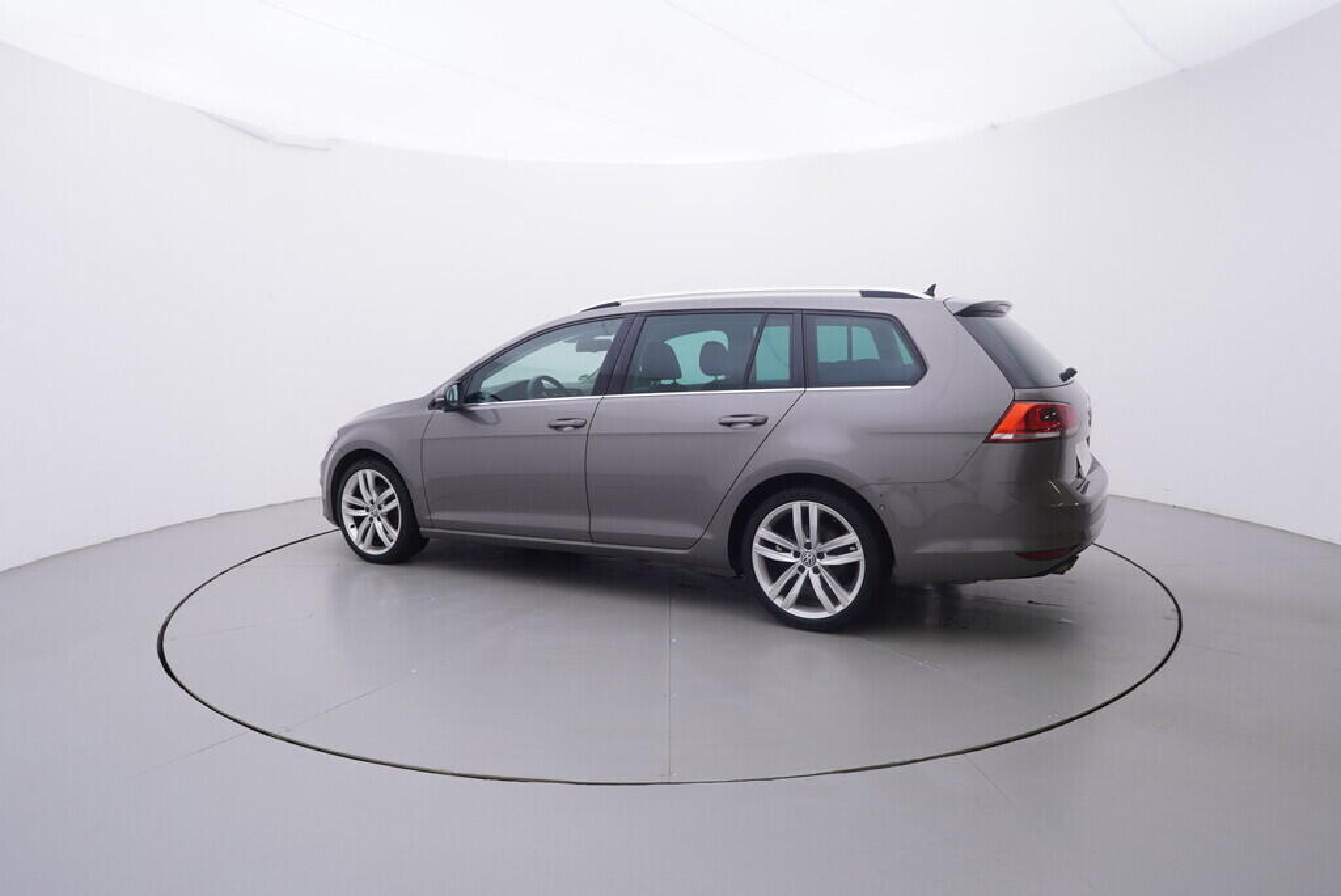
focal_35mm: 22
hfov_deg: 77.3
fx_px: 839
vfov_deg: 56.2
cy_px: 448
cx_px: 670
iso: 200
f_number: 5
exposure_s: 1/80
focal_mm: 15
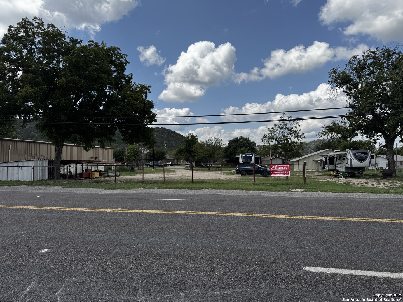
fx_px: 279
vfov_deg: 56.8
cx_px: 202
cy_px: 151
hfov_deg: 71.6
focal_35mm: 24
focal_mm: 6.76
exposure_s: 1/5814
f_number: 1.78
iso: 80
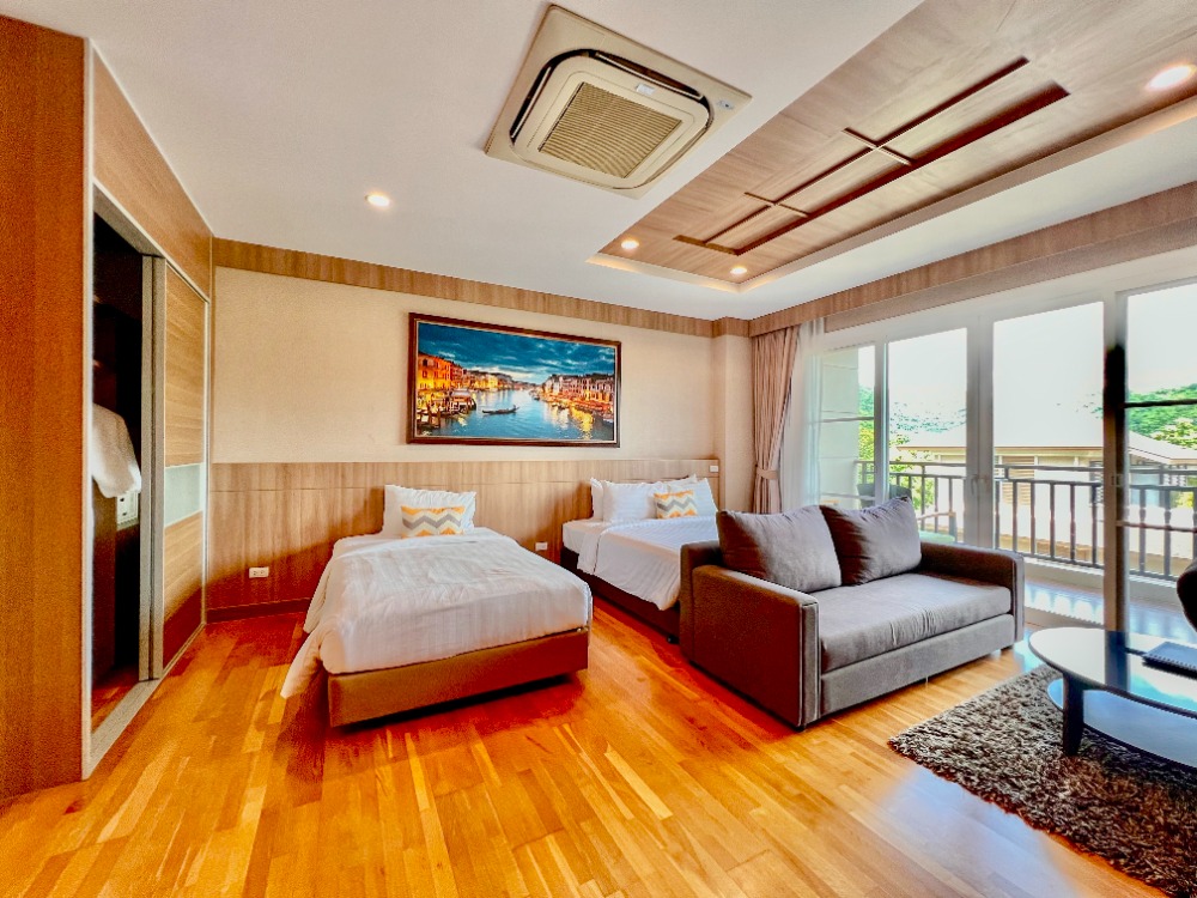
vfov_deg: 89.9
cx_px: 598
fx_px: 450
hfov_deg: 106.2
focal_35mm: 13
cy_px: 449
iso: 160
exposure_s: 1/100
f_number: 1.8
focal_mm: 1.57
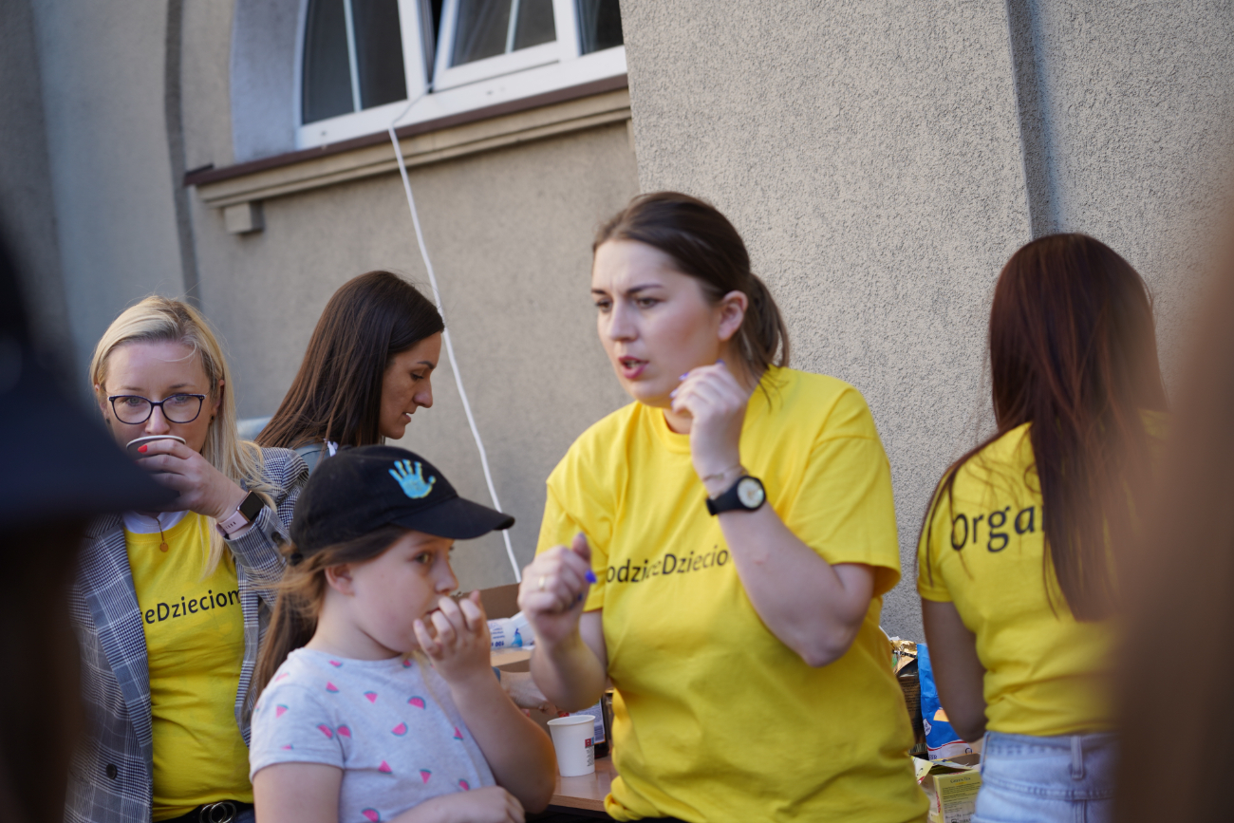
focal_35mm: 86
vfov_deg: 15.9
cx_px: 617
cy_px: 412
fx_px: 2948
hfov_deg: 23.6
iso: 100
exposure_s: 1/160
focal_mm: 86
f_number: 4
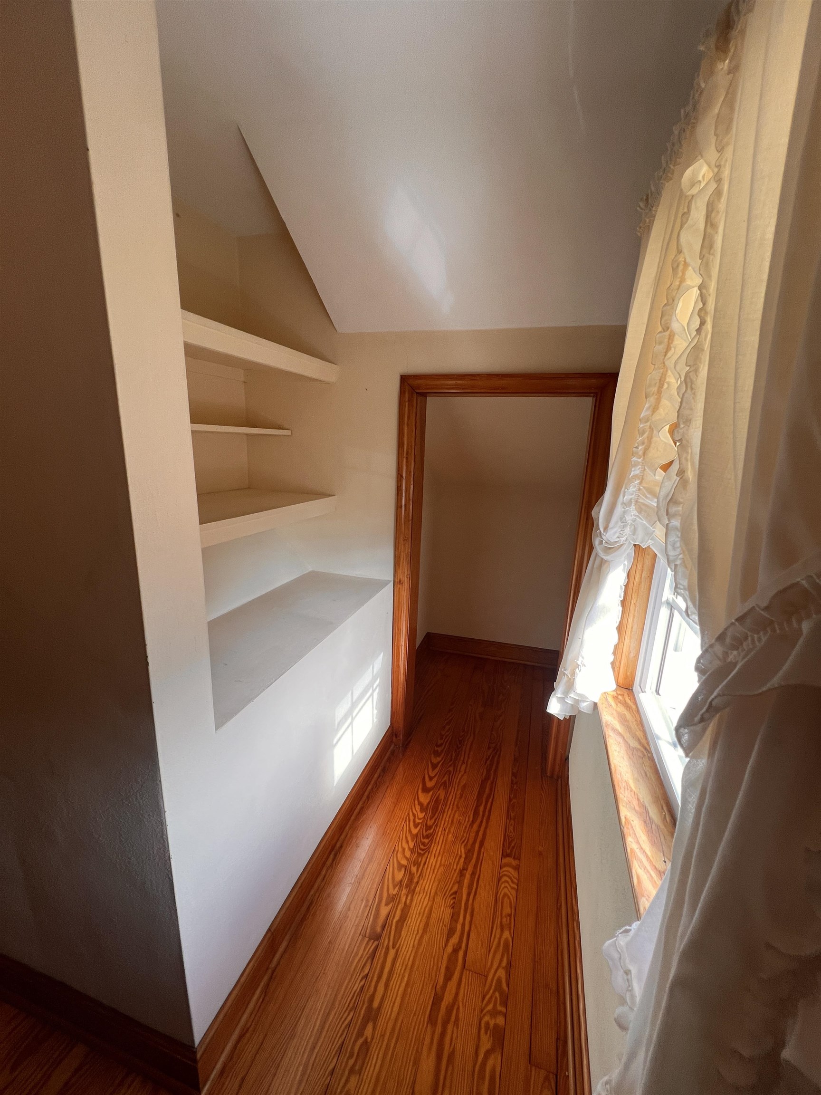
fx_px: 411
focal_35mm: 13
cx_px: 410
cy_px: 548
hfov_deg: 89.9
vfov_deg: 106.2
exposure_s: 1/120
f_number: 1.8
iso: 80
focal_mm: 1.57
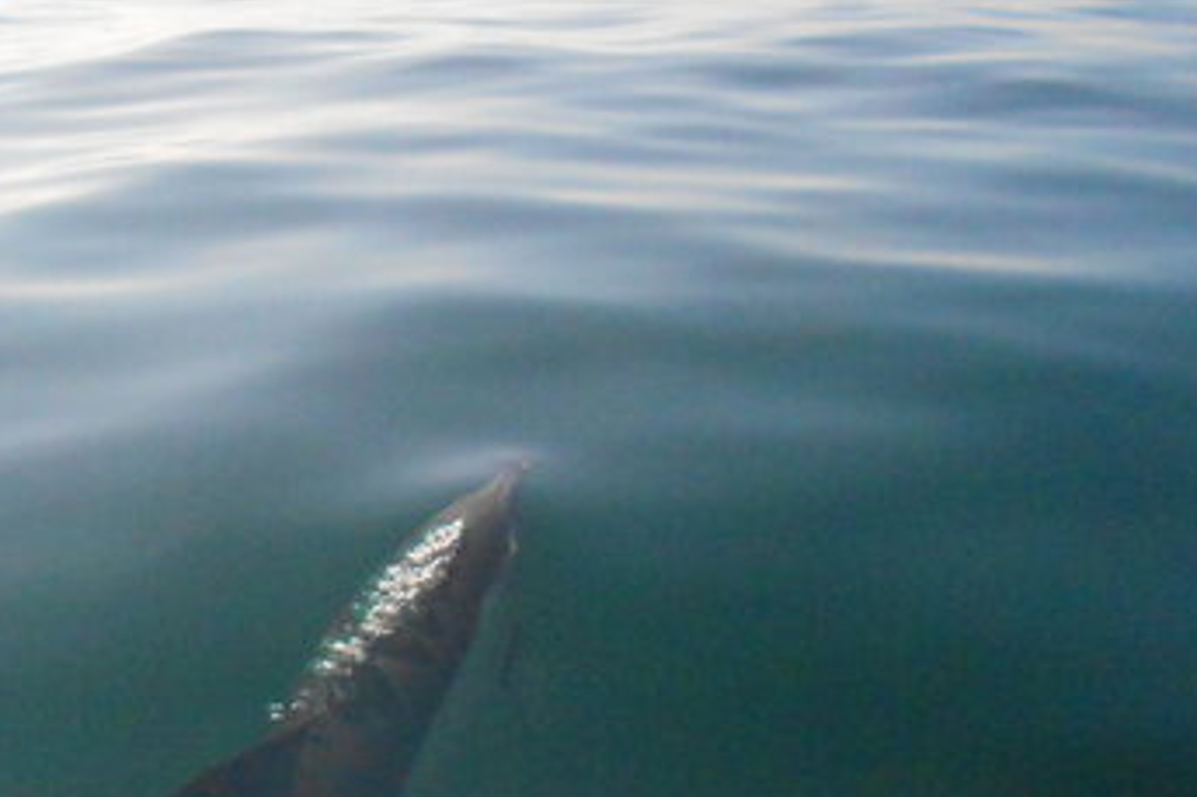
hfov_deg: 41.4
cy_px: 672
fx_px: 1562
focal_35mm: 47
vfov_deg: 27.9
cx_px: 397
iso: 800
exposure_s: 1/1250
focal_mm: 5.1
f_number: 8.5
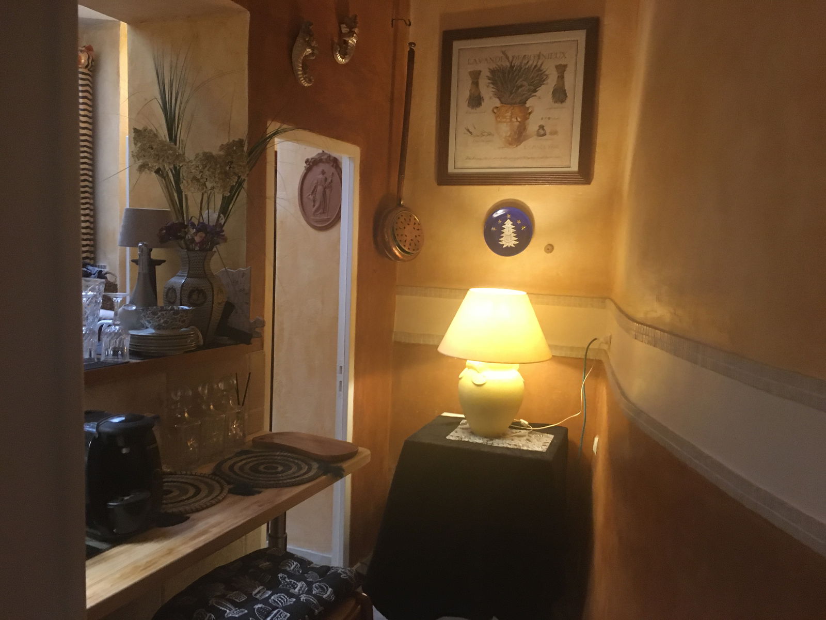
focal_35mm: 29
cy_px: 310
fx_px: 692
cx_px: 413
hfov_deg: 61.7
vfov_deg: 48.2
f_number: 2.2
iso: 250
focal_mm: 4.15
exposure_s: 1/17
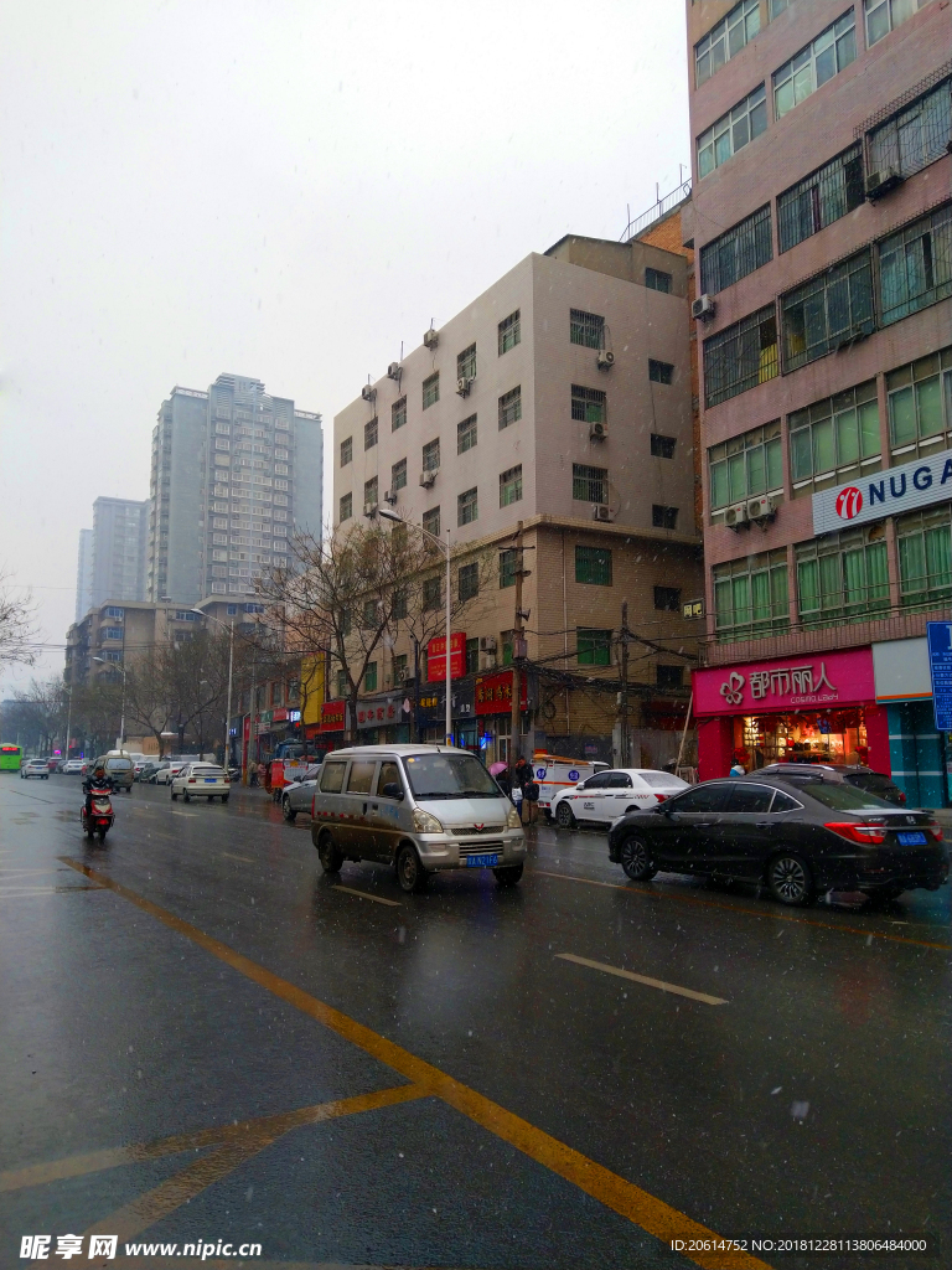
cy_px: 635
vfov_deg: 69.4
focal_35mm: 25
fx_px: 917
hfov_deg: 54.9
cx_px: 476
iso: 100
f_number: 1.75
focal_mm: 4.28
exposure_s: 1/204
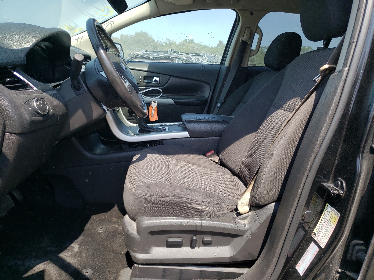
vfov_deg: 53.1
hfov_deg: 67.3
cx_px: 187
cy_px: 140
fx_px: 281
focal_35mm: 26
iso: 50
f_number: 1.5
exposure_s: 1/1000
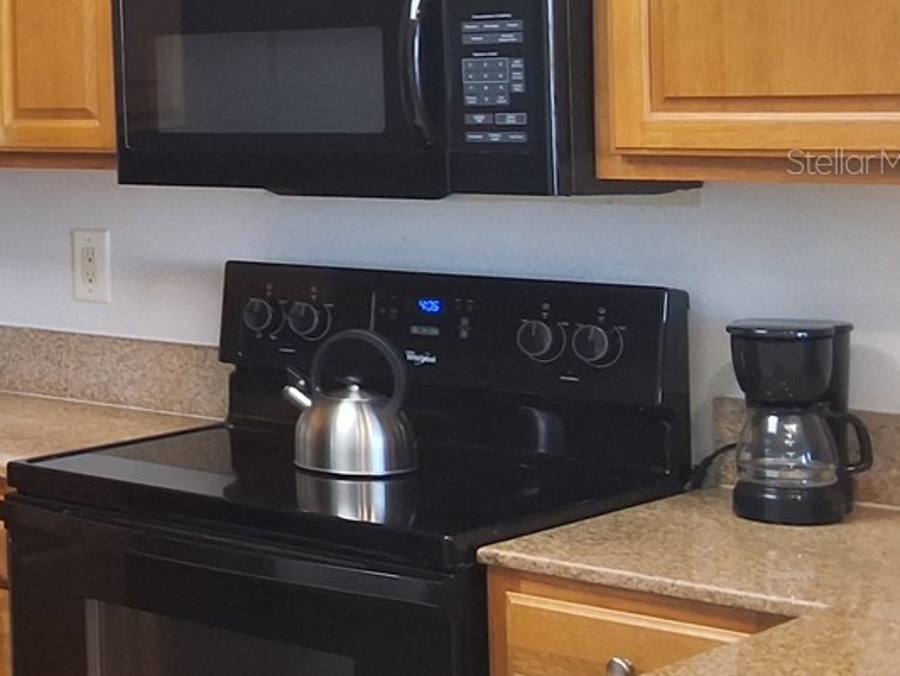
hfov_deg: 20.3
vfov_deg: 17.5
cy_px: 161
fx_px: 2184
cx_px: -405
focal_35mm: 84
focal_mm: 2.91
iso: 50
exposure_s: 1/40
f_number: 1.9
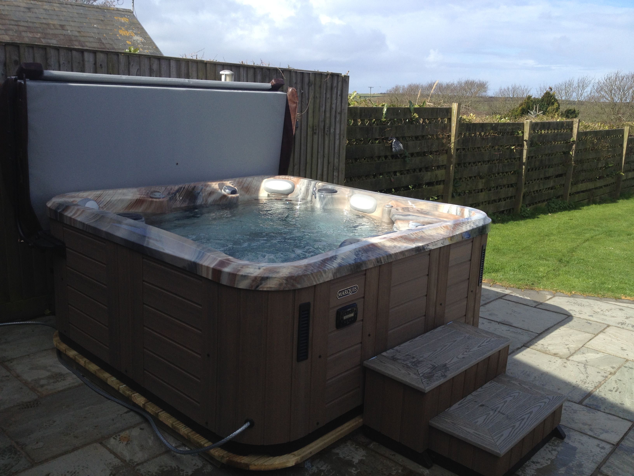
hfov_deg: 52.6
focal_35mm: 35
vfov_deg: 40.7
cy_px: 238
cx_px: 317
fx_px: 641
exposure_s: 1/1381
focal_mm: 4.28
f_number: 2.4
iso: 50
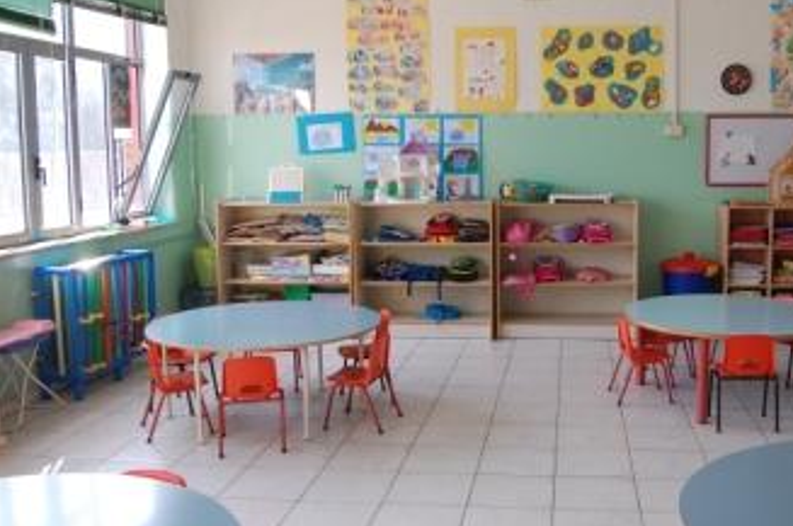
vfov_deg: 35.8
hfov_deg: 51.4
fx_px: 814
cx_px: 497
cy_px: 235
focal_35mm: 37
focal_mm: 18
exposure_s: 1/125
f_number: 5.6
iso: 400
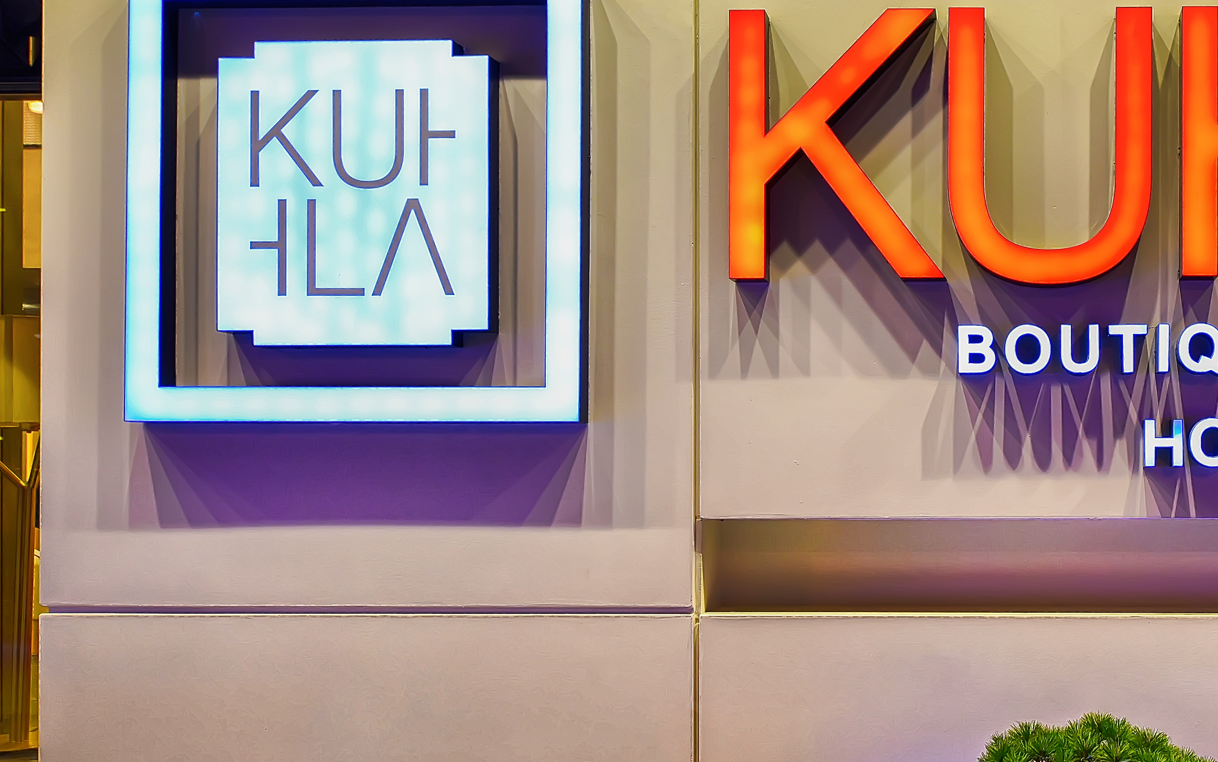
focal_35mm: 39
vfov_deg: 32.6
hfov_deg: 47.2
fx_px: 1295
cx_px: 1000
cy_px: 485
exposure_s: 1/50
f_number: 2.8
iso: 800
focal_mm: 23
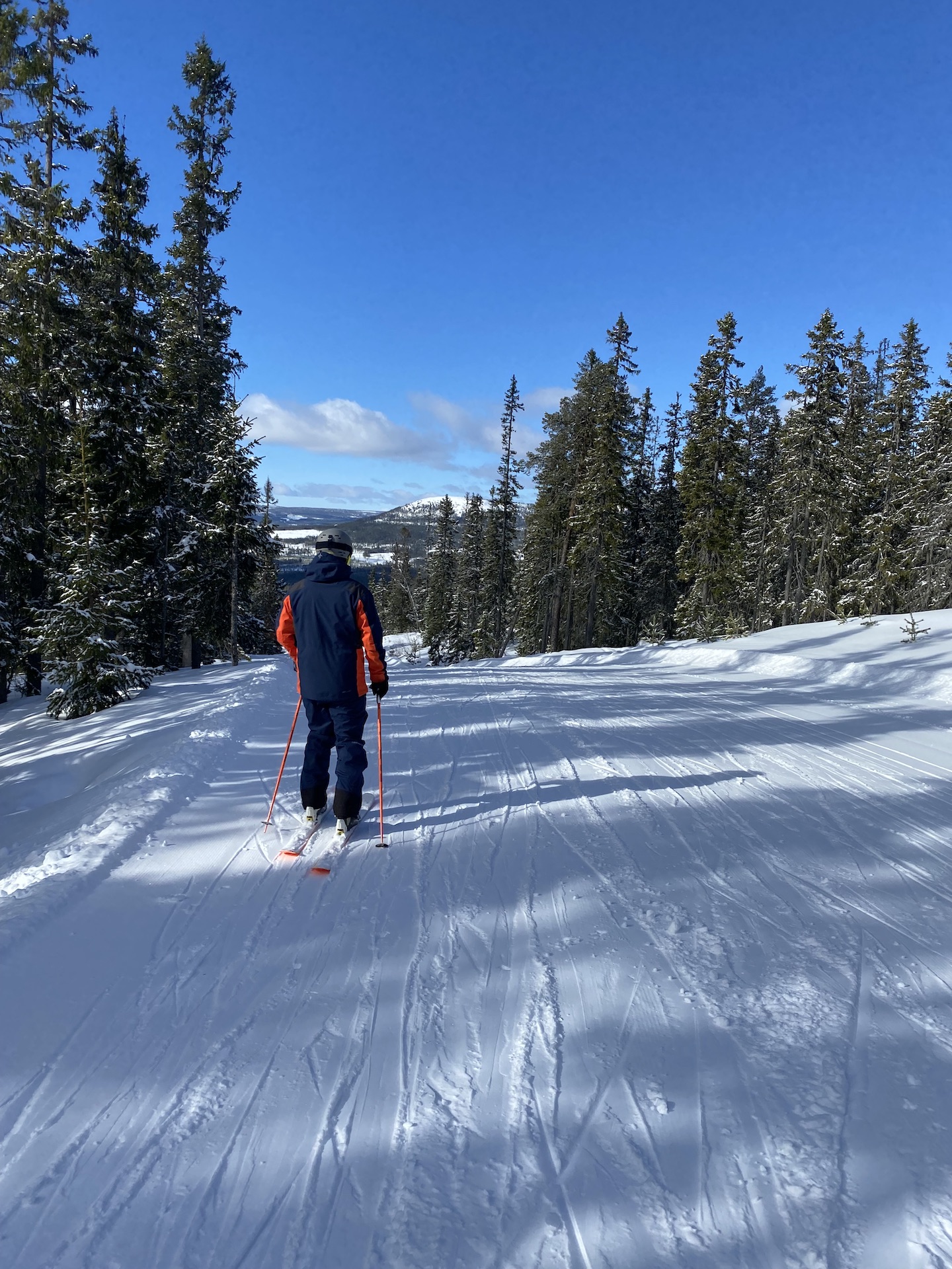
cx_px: 476
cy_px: 634
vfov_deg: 67.3
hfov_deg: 53.1
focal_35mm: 26
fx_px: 953
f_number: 1.8
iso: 32
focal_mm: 4.25
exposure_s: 1/3846
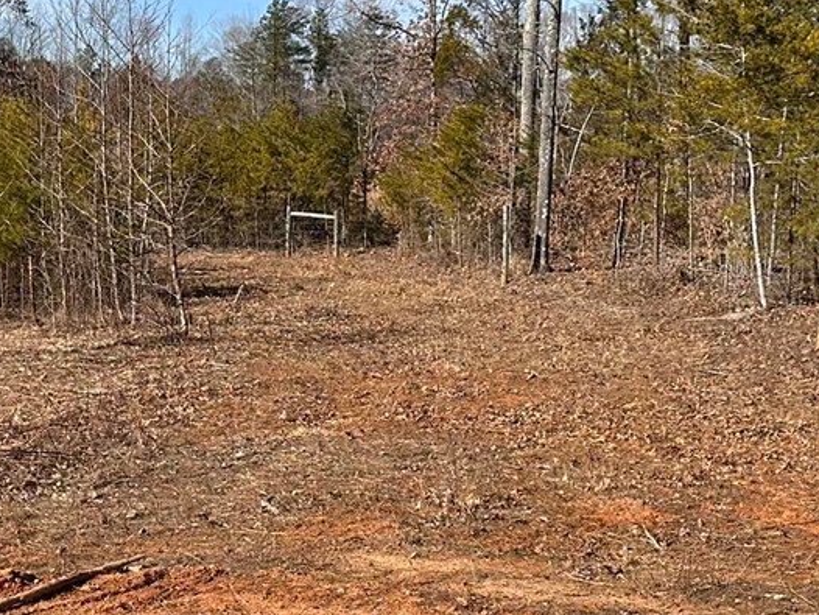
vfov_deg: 21.2
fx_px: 1633
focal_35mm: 69
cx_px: 423
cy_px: 432
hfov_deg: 28.1
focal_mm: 6.86
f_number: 1.78
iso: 80
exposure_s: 1/4016
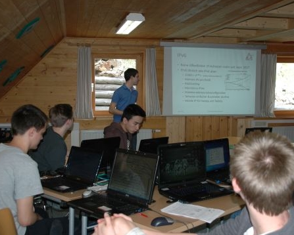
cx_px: 163
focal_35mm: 45
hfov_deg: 41.1
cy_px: 117
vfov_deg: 33.5
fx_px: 392
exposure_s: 1/60
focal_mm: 26
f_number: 4
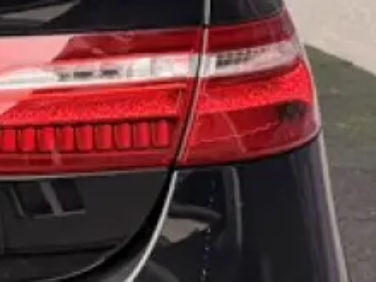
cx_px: -405
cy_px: 65
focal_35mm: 157
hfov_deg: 11.2
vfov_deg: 9.4
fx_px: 1705
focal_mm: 6.76
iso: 100
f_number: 1.78
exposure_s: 1/330
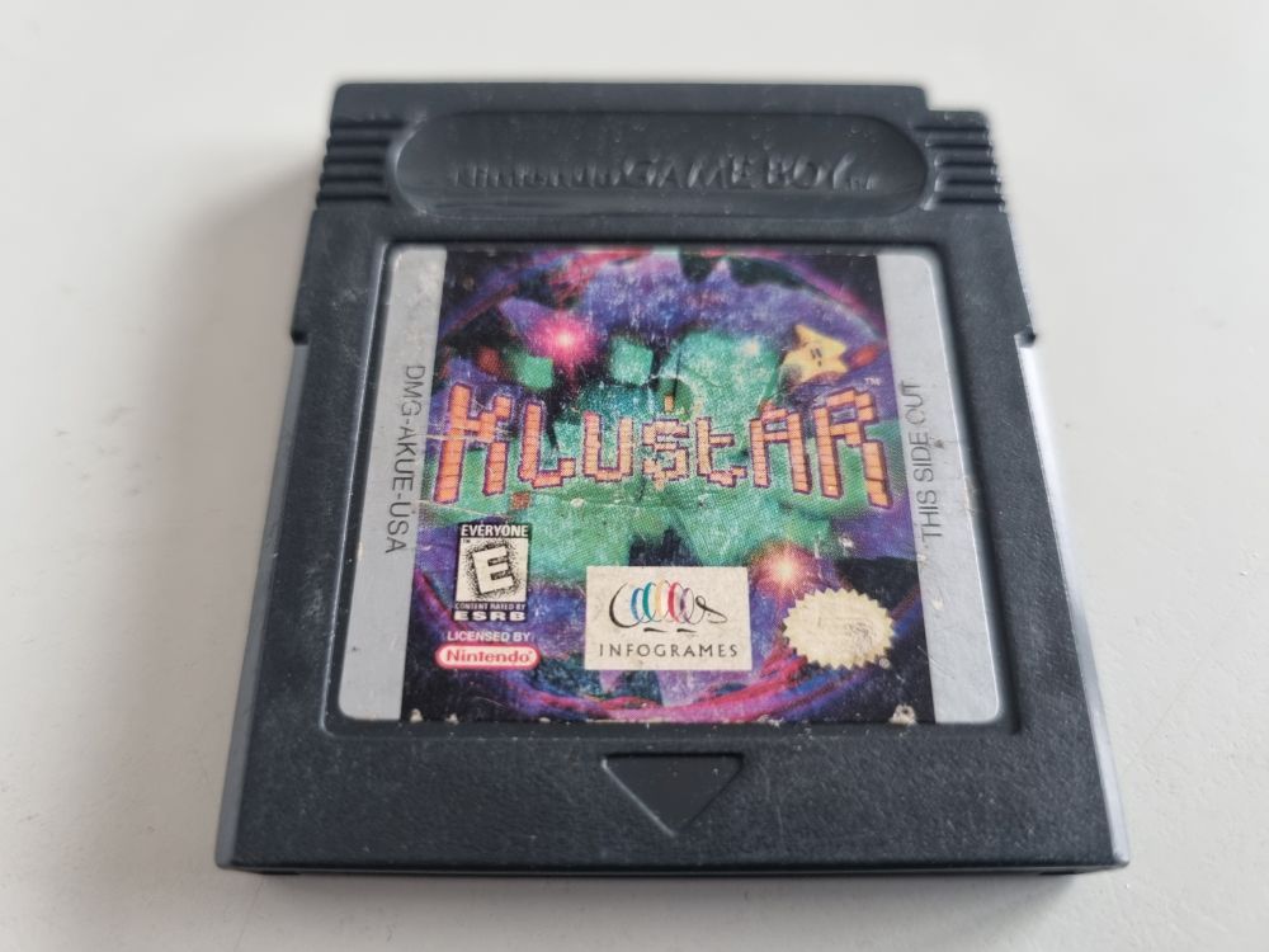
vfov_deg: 53.1
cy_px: 476
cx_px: 634
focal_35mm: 26
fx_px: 953
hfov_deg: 67.3
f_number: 1.8
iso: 200
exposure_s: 1/50
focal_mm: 5.4
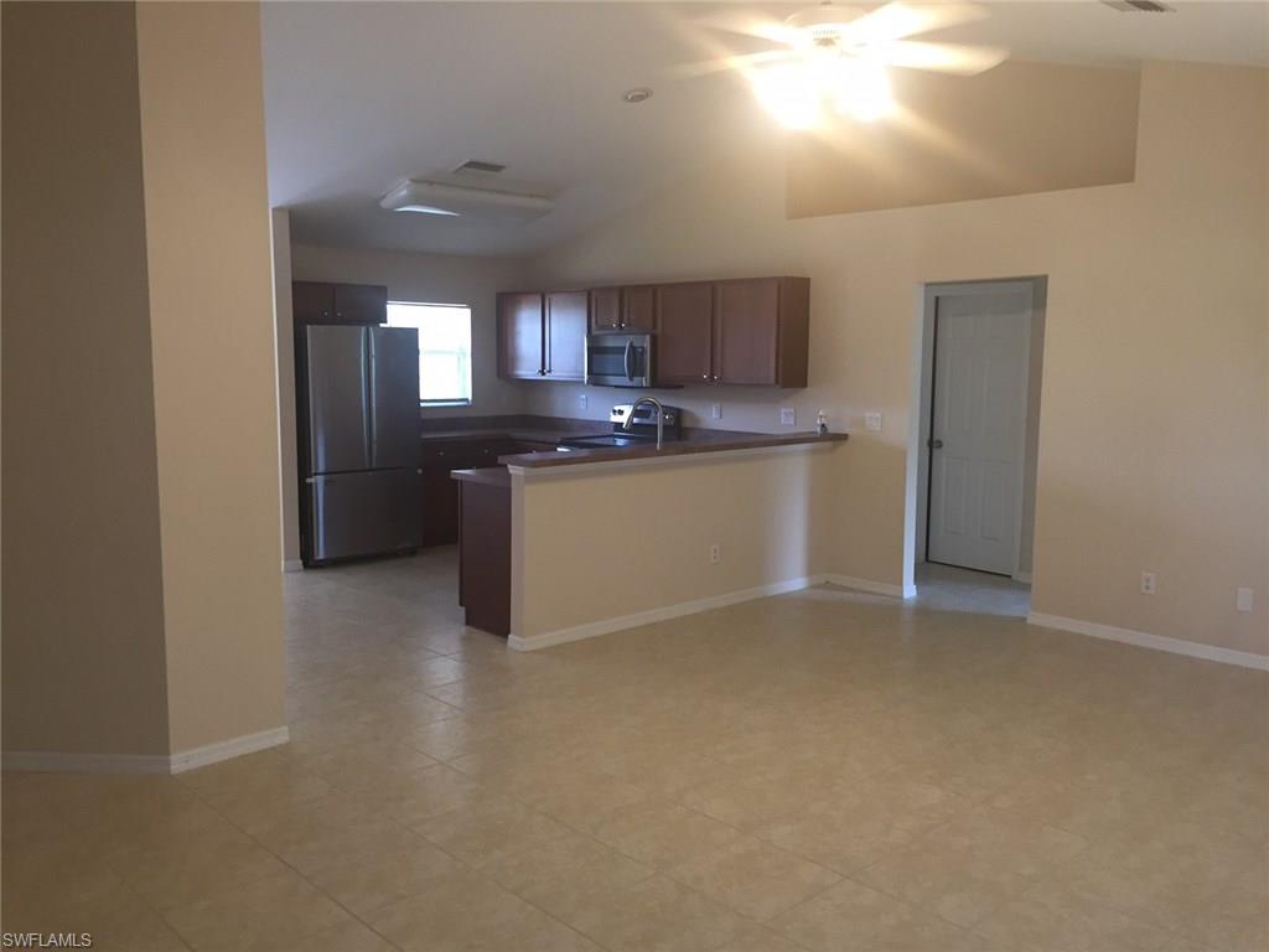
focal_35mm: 29
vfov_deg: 48.2
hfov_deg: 61.7
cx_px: 634
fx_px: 1063
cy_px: 476
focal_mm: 4.15
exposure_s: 1/30
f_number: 2.2
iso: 100
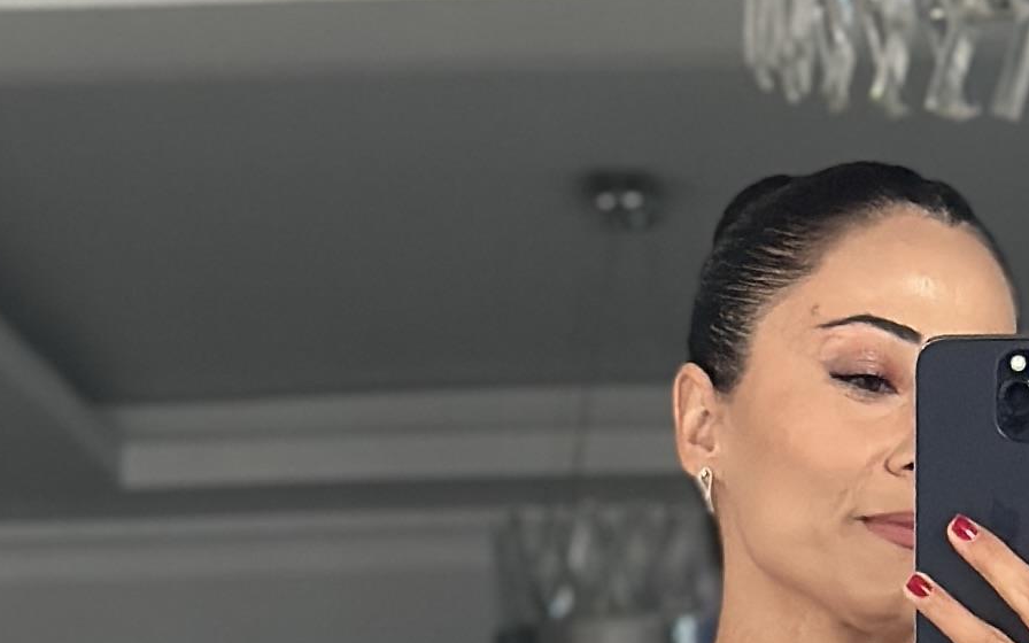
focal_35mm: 229
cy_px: 1812
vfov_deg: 5.4
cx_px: 820
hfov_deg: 9.1
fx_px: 6422
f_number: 1.78
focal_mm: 6.86
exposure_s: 1/60
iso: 250
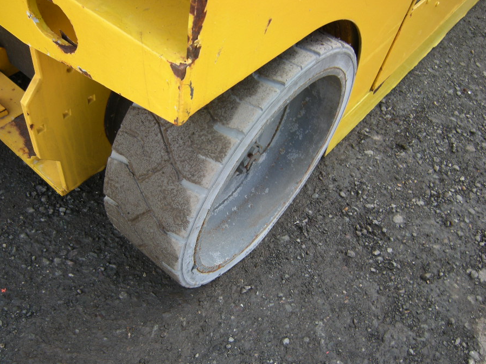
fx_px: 449
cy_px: 190
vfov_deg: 44.2
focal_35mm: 32
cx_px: 214
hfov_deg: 56.7
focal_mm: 4.7
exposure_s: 1/97.8
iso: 64
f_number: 2.8
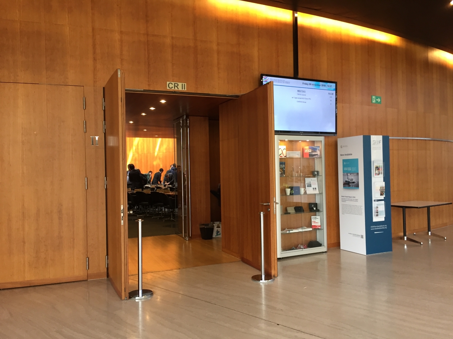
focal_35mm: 29
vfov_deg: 48.2
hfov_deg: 61.7
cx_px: 226
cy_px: 170
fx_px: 380
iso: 50
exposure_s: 1/33
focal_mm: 4.15
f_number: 2.2
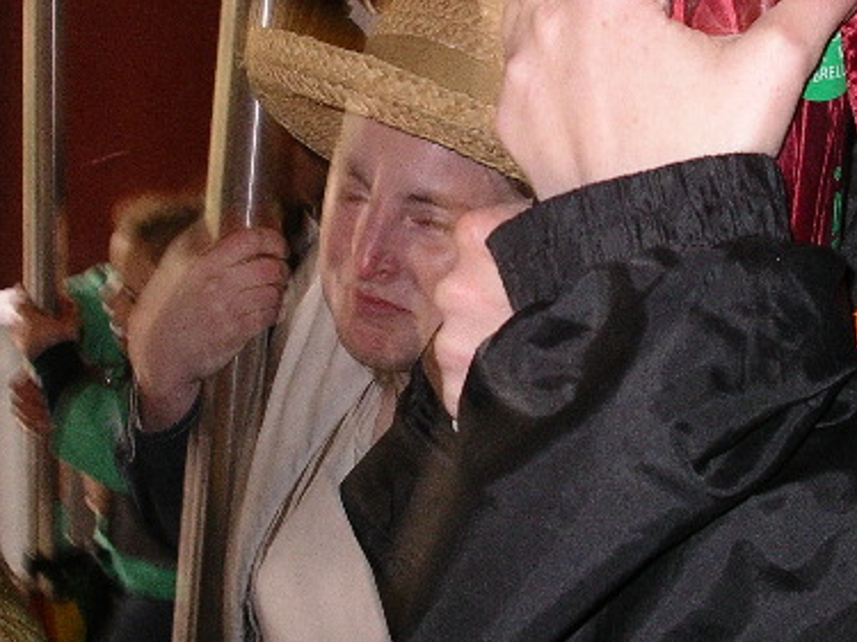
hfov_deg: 24.7
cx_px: 439
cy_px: 185
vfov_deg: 18.6
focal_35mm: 79
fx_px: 1955
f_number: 2.8
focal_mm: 7.8
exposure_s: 1/40
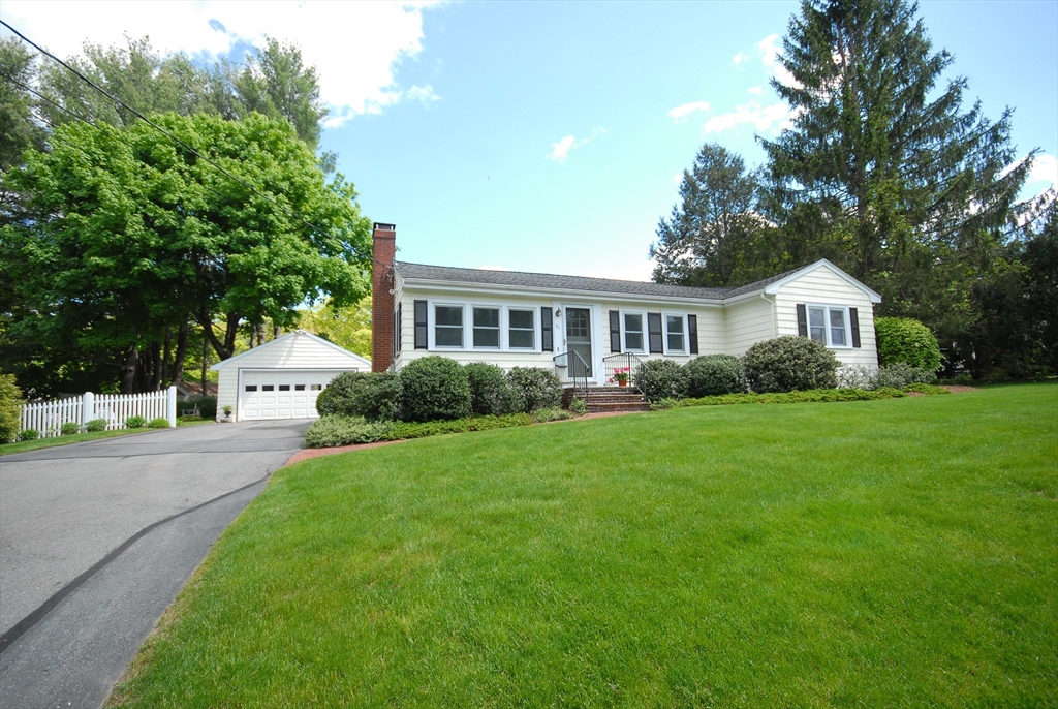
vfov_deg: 77.5
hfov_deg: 100.3
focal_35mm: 15
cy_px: 354
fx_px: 441
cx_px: 529
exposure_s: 1/400
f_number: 5.6
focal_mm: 10
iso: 400
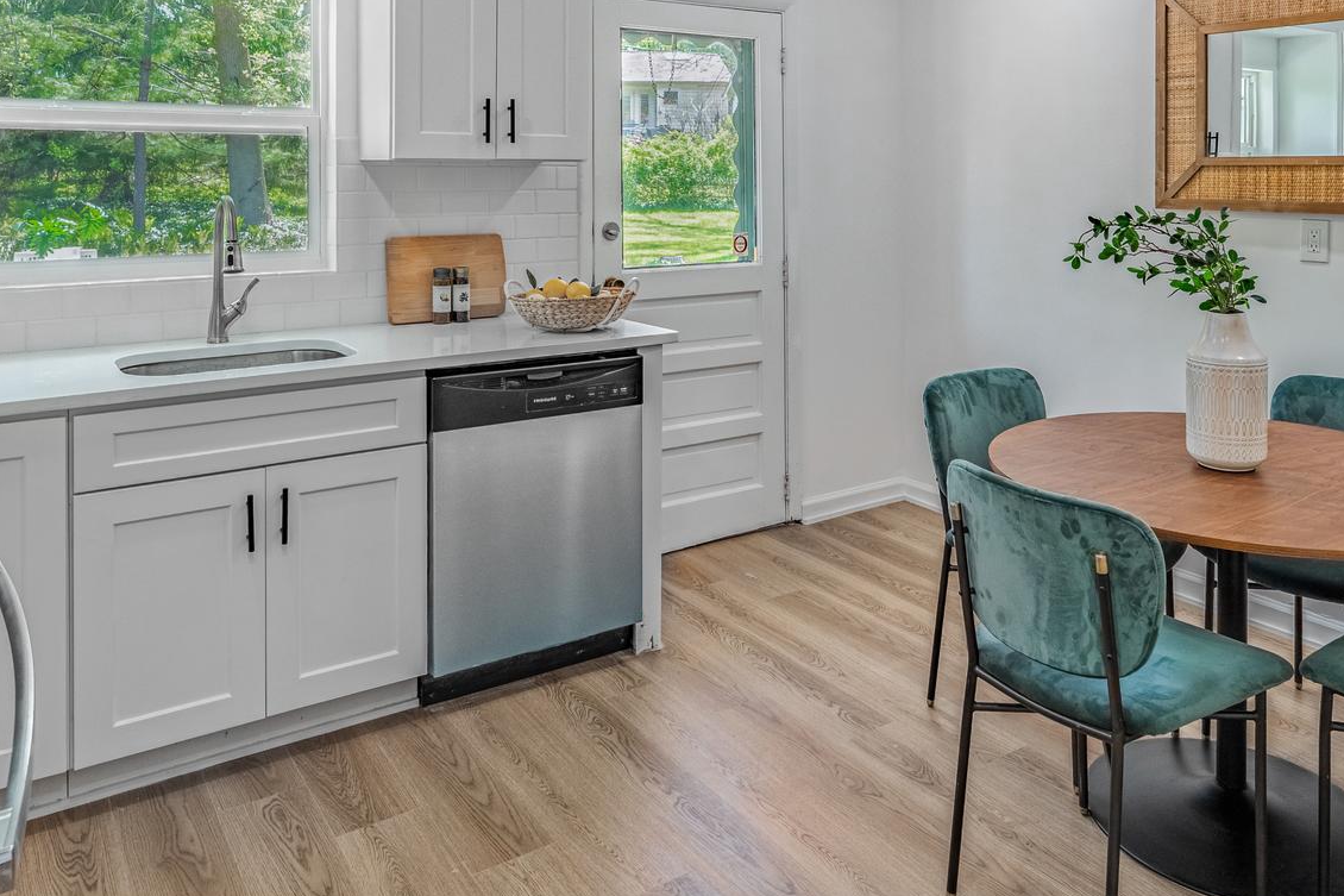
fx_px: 1116
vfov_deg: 41.8
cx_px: 720
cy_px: 180
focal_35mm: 30
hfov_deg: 62.0
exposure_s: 1/1000
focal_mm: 16.5
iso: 640
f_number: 8
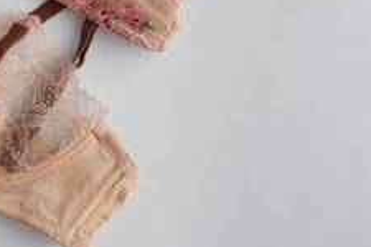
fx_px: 1376
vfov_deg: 10.0
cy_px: -124
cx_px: -59
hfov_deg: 14.9
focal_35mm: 134
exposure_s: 1/160
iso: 250
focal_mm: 41.8
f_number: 4
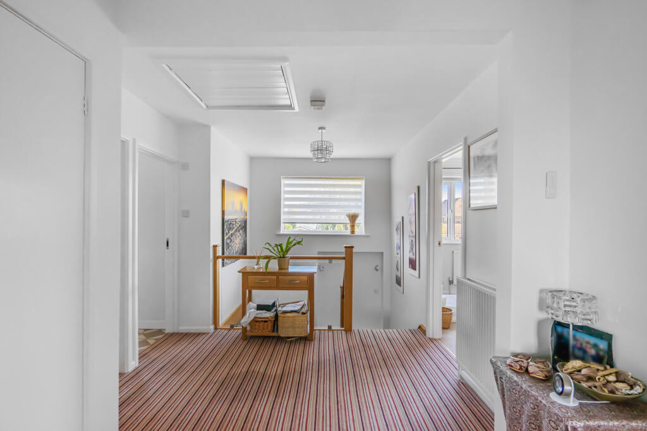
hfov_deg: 96.7
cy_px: 216
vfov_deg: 73.8
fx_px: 288
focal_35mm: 16
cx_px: 324
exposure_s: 1/125
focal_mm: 16
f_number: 7.1
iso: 400
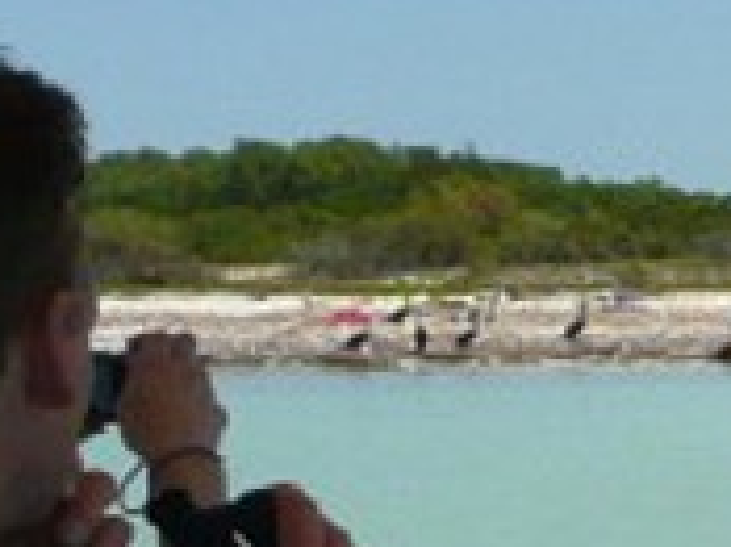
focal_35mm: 164
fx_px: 3461
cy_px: 547
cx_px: 2126
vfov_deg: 9.0
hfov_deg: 9.6
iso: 100
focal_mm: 4.6
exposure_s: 1/400
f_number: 8
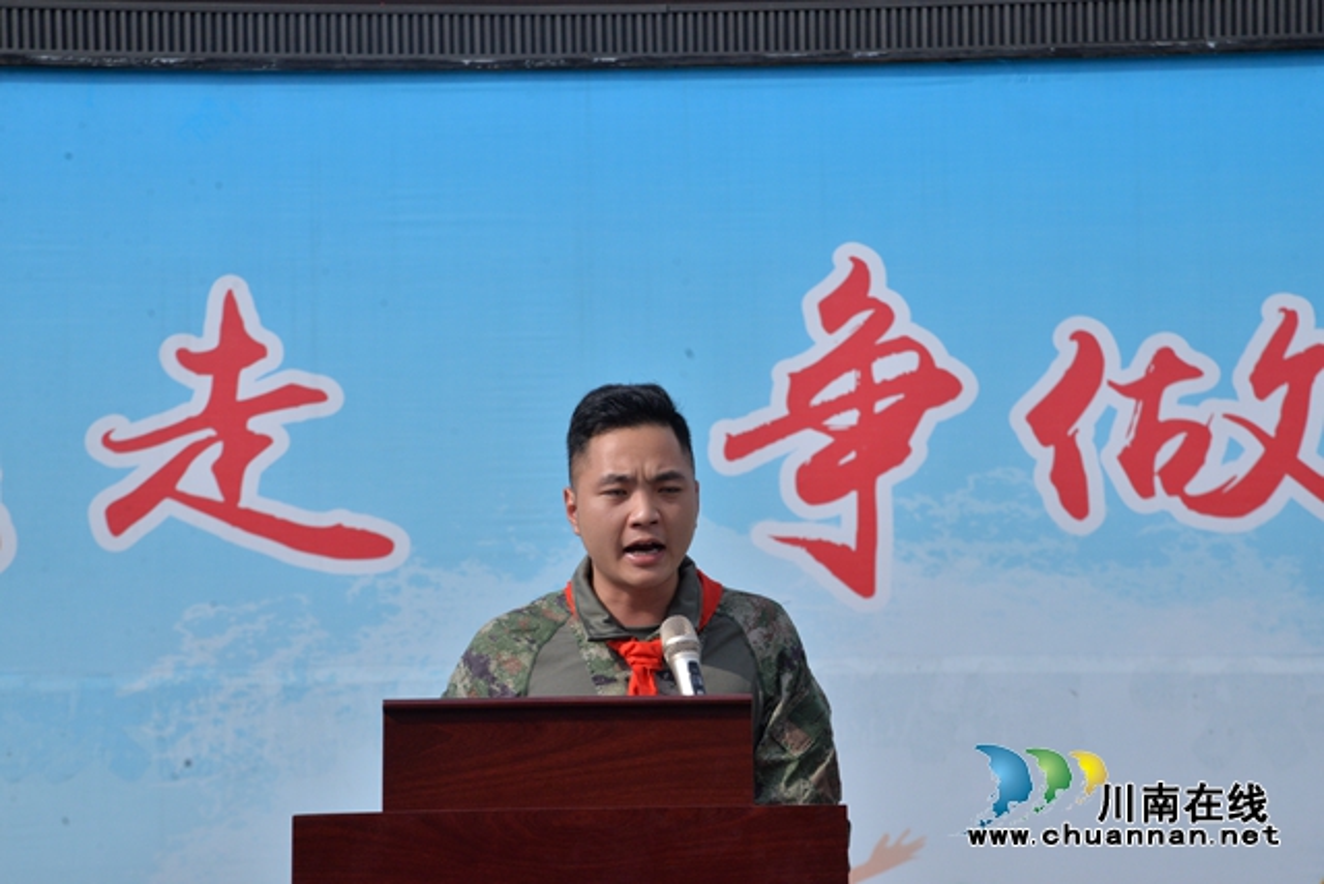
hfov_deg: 17.1
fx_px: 4414
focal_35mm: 120
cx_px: 662
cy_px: 442
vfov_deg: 11.4
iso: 1250
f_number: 11
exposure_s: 1/2000
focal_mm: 120
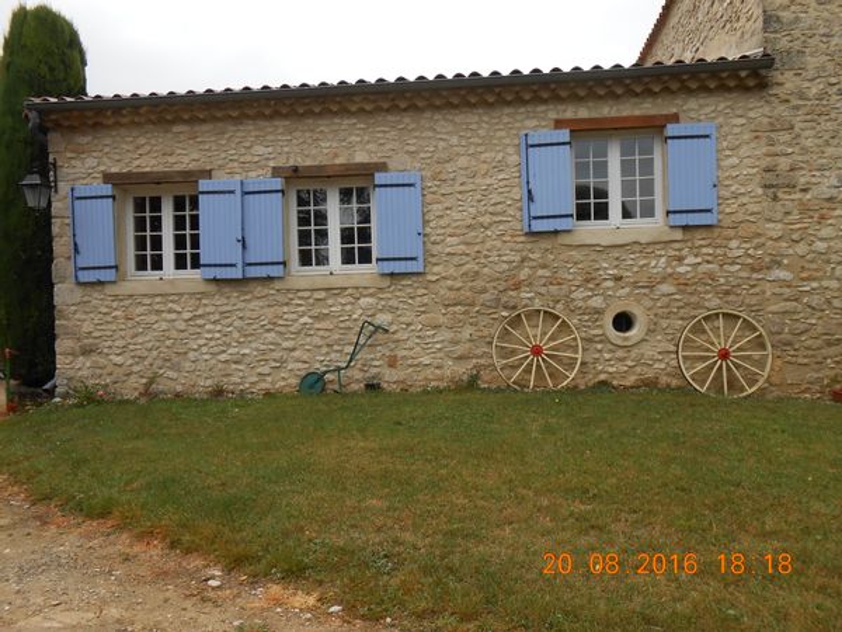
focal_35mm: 26
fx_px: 632
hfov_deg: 67.3
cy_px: 316
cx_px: 421
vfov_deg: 53.1
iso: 80
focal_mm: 4.6
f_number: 3.5
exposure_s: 1/160
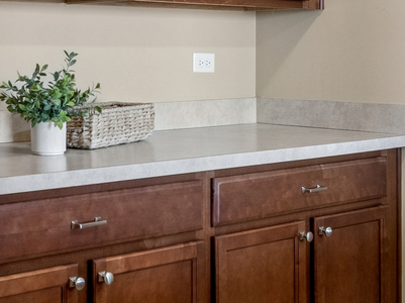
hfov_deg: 26.5
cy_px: 66
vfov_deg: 20.8
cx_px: 9
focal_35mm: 70
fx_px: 818
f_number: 8
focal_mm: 12
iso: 320
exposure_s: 1/8
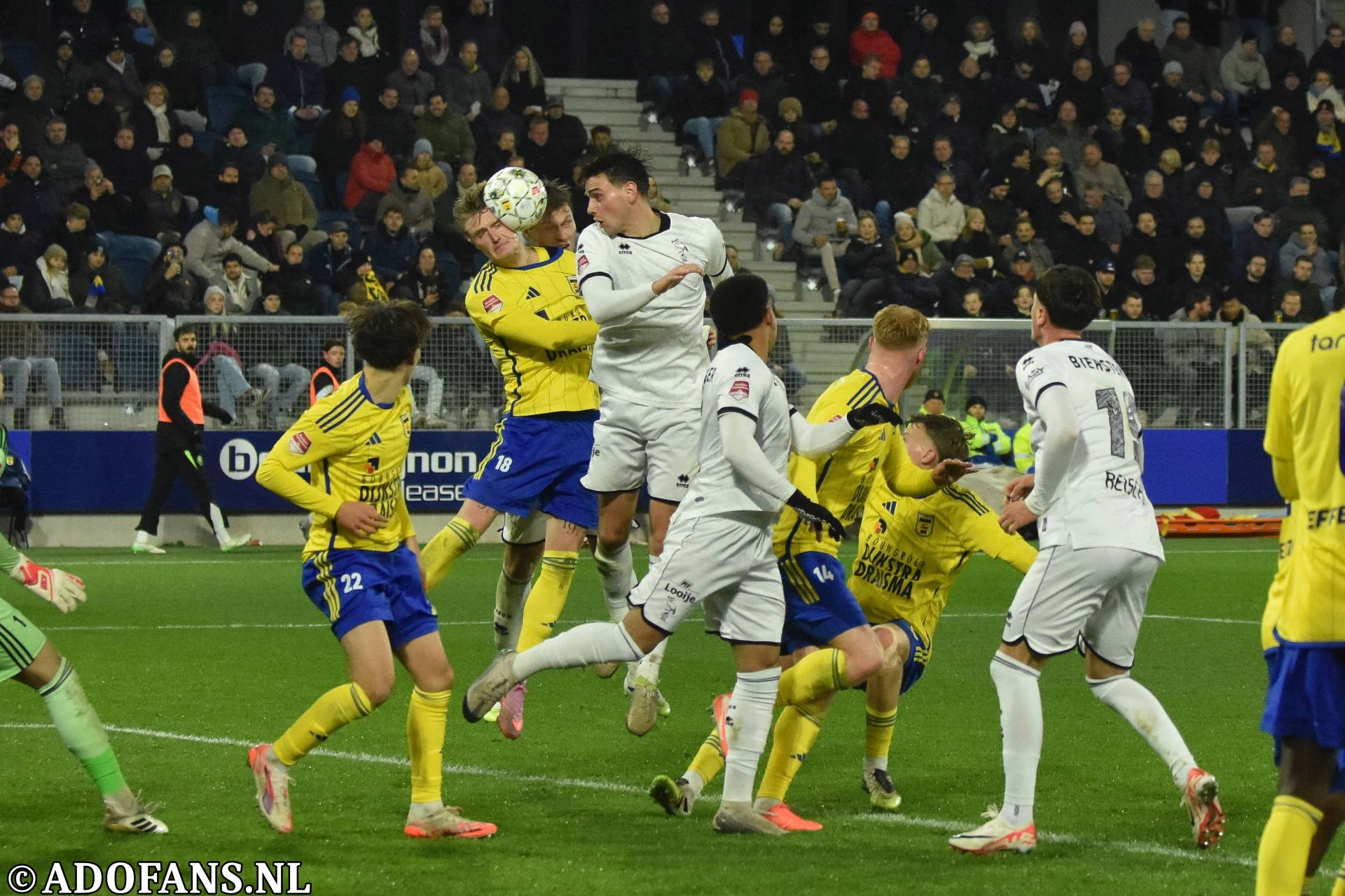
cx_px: 672
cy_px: 448
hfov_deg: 19.5
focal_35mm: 105
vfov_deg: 13.0
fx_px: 3923
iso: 2000
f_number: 2.8
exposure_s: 1/1250
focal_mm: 70
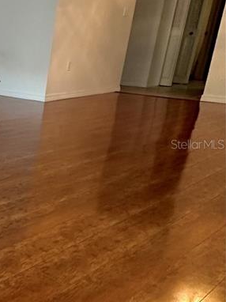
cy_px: 144
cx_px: -129
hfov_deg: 24.2
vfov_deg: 43.0
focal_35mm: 44
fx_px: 383
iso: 320
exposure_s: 1/60
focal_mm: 2.22
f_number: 2.2
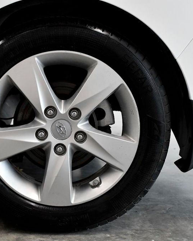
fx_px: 550
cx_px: 64
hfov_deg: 19.8
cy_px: 122
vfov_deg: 24.8
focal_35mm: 77
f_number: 3.5
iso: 2500
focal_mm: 36
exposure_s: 1/2500
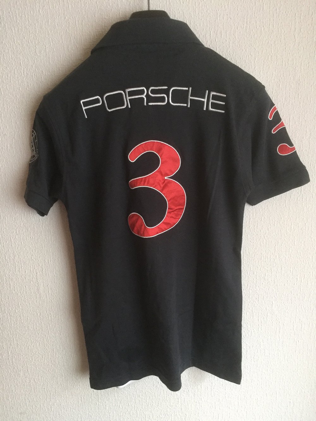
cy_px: 210
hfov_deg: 48.2
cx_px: 158
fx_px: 353
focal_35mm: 29
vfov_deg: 61.7
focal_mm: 4.15
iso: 250
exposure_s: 1/17
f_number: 2.2
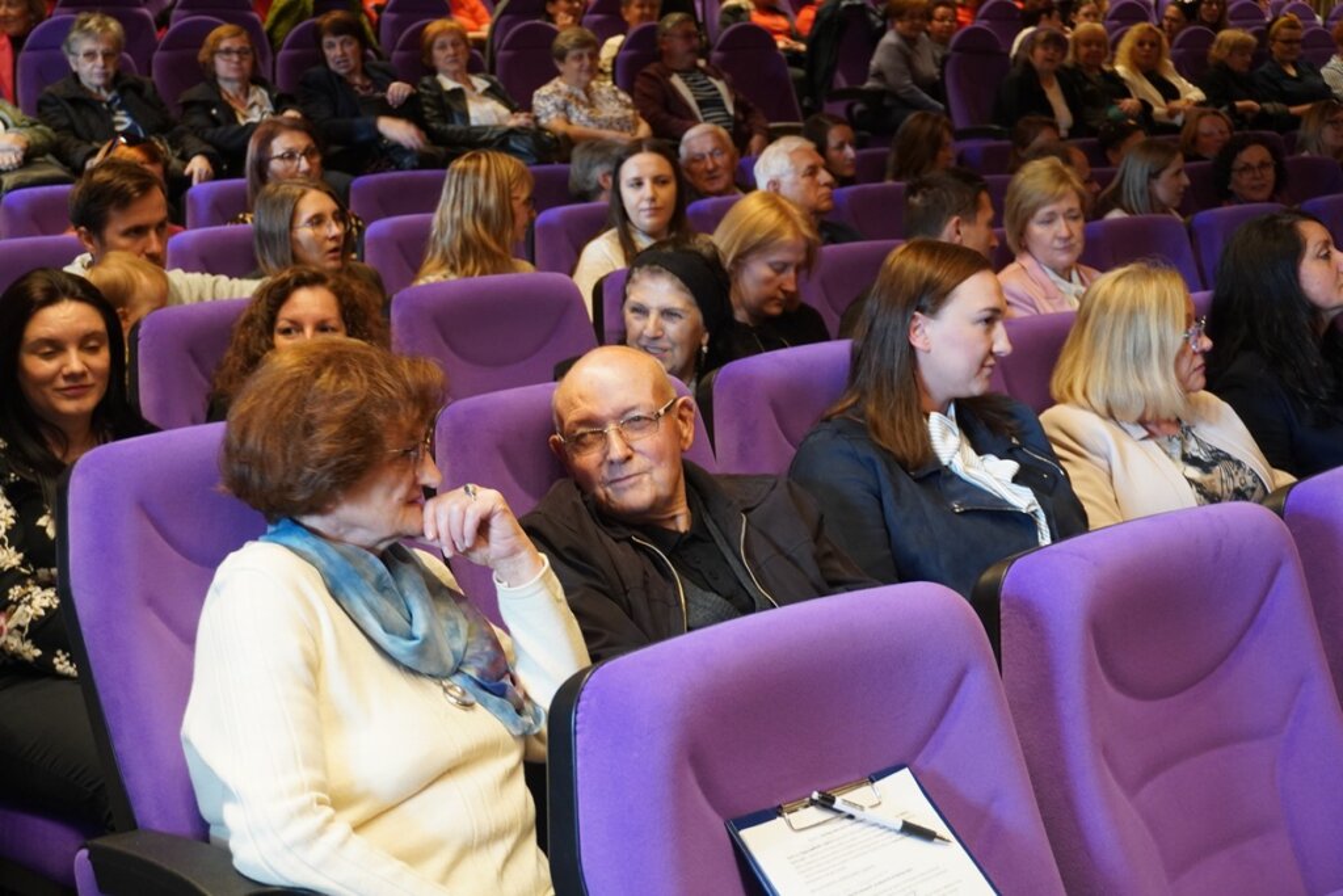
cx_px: 672
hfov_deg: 37.8
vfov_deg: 25.8
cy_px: 448
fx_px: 1959
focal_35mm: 52
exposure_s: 1/25
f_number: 5.6
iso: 1250
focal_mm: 35
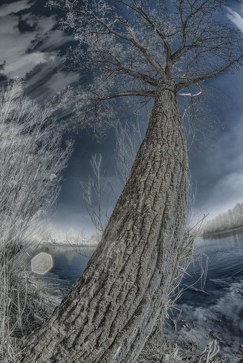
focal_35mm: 12
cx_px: 122
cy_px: 182
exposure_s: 1/125
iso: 100
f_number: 10
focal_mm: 8
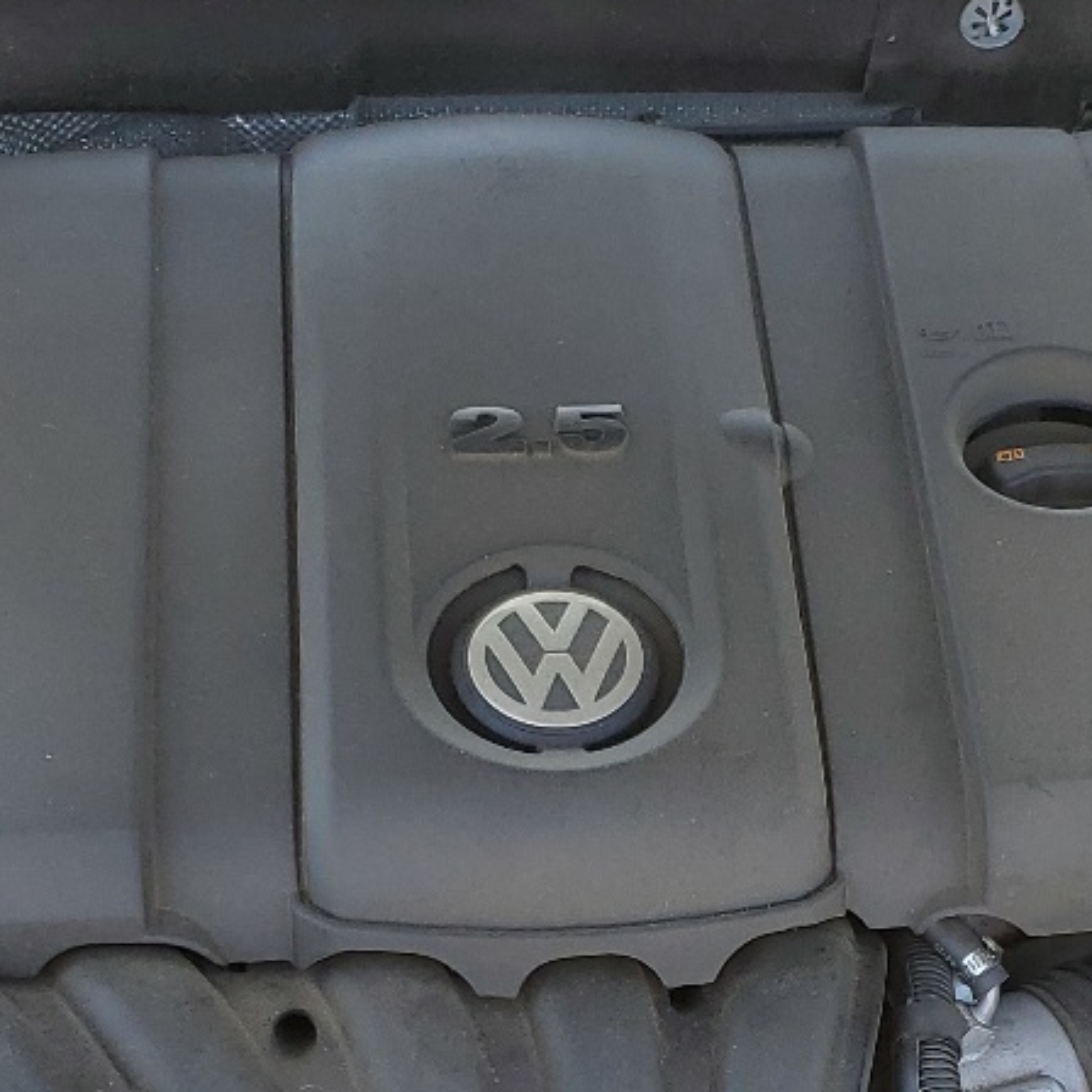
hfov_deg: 21.1
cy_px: 960
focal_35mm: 82
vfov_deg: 20.7
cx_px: 644
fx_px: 2927
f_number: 1.5
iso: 50
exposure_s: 1/455
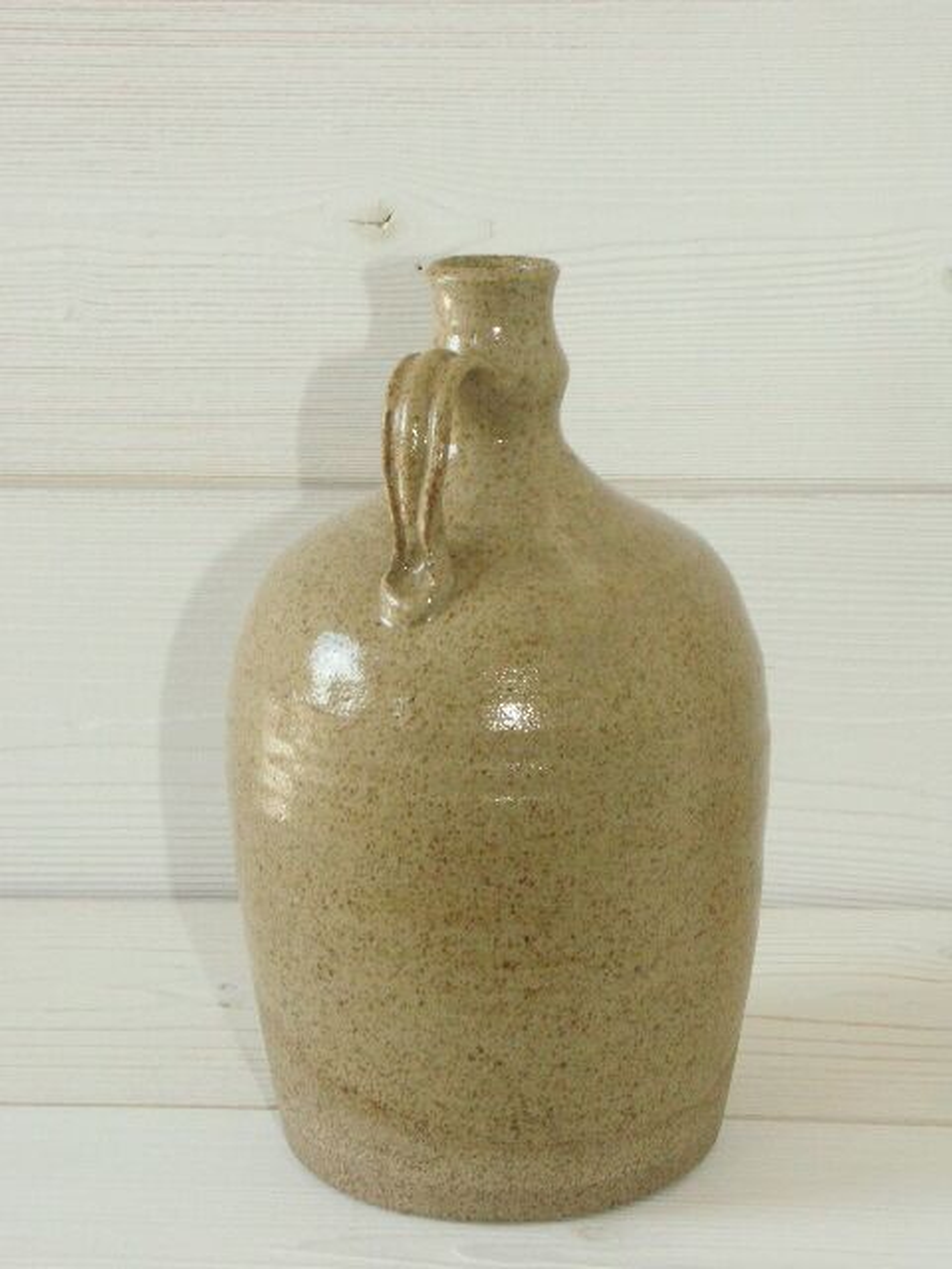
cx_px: 476
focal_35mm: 68
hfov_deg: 21.6
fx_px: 2493
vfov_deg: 28.6
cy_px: 634
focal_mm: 16.88
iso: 200
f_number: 9
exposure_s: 1/60
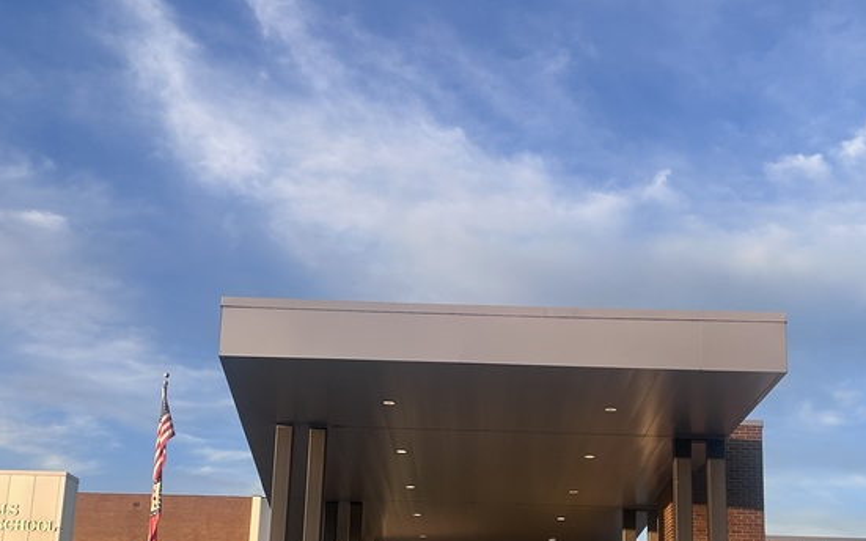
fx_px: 1180
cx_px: 484
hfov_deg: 40.2
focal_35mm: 50
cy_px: 437
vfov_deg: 25.3
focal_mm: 5.7
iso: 50
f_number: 1.5
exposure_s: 1/1344
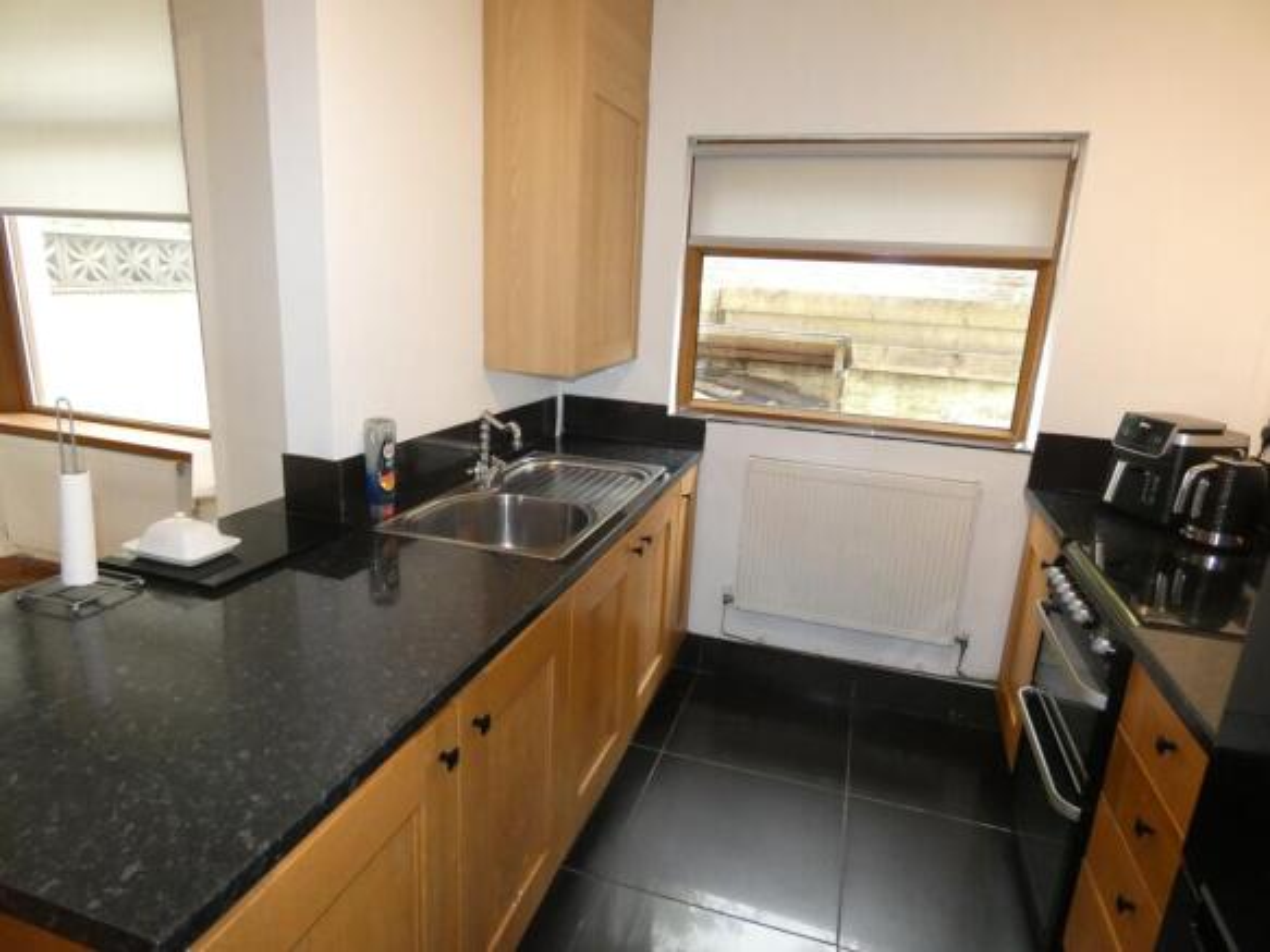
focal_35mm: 20
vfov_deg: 66.0
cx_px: 635
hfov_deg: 81.8
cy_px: 476
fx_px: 734
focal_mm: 3.6
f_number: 2.8
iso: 800
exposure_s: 1/125
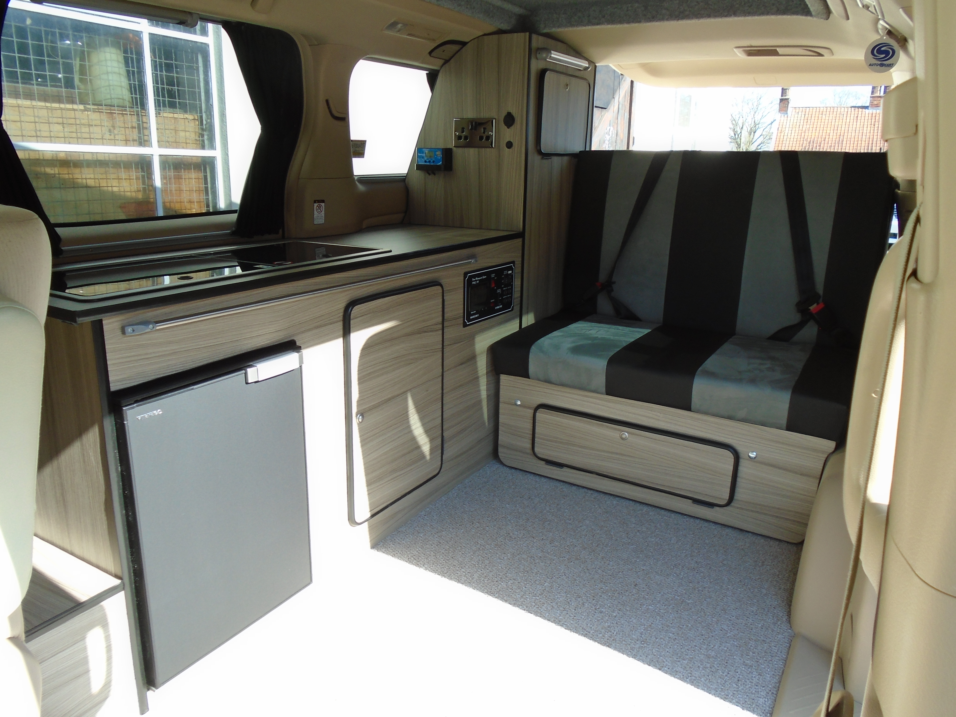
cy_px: 358
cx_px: 478
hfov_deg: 67.3
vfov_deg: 53.1
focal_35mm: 26
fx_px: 718
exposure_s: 1/125
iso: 100
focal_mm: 4.6
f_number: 3.2
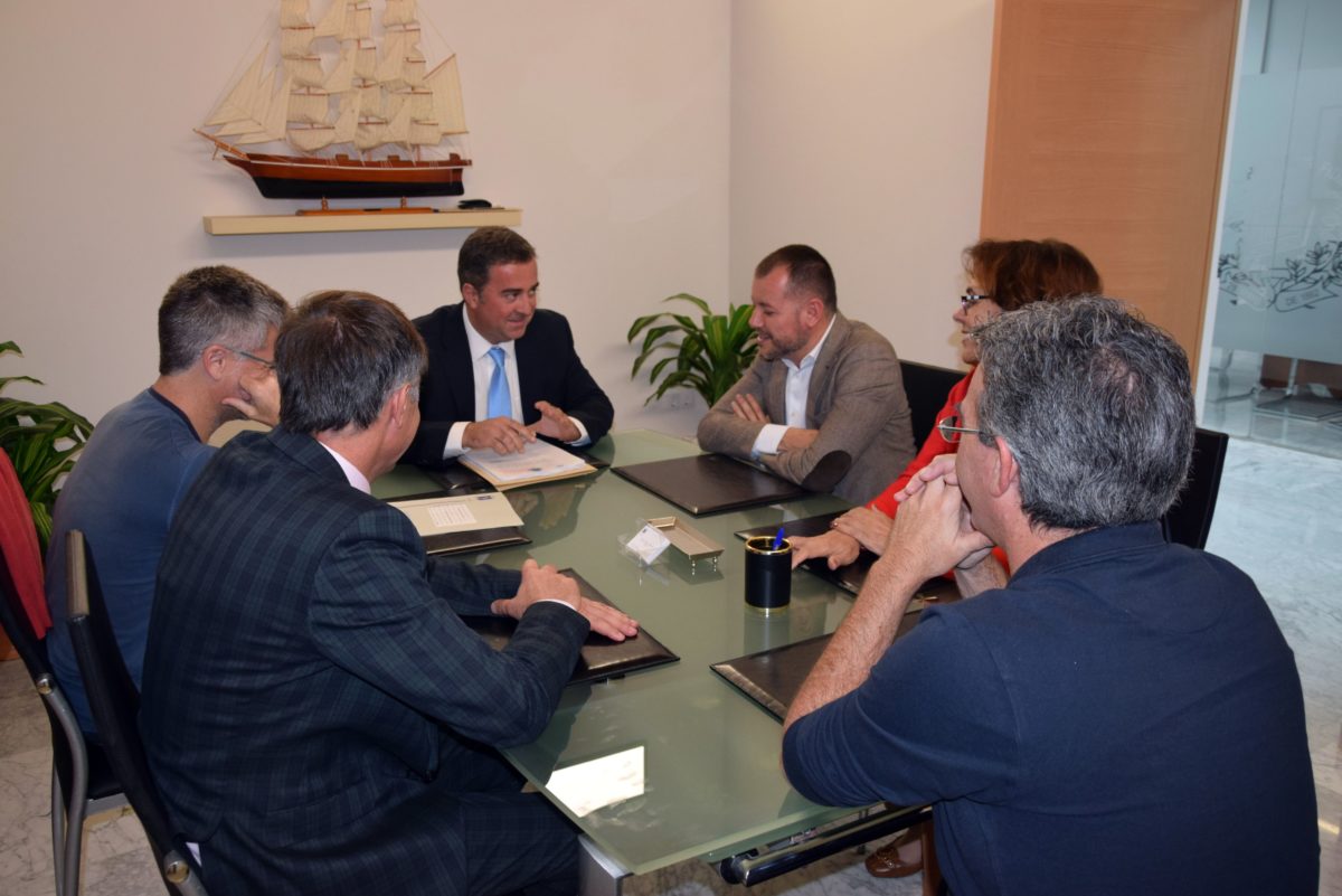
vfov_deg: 48.0
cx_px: 671
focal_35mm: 27
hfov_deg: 67.4
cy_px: 448
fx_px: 1007
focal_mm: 18
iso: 800
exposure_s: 1/80
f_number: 4.5
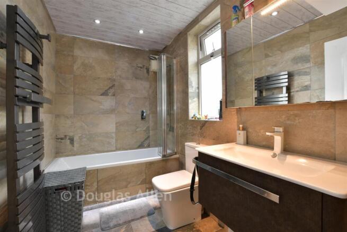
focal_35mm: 15
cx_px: 174
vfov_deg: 77.4
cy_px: 116
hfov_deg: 100.4
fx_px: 145
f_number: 8
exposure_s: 1/1.3
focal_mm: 10
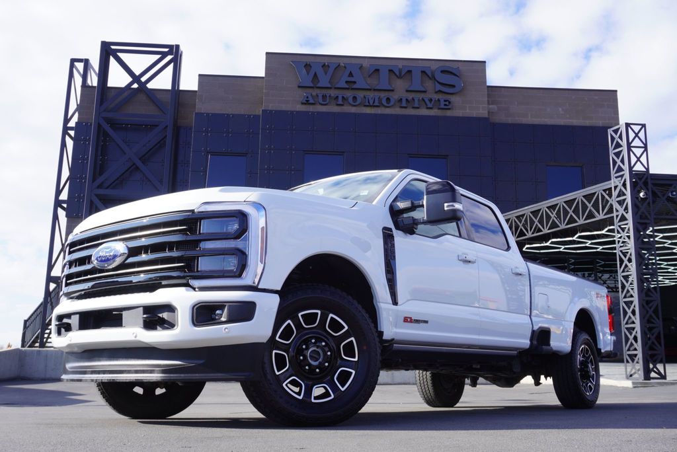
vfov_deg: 35.5
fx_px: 706
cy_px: 226
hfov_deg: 51.3
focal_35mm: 38
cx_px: 338
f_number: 9
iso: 100
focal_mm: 25
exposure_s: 1/125
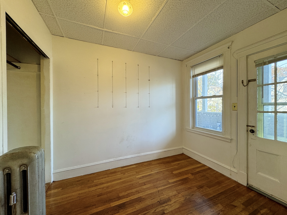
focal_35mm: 14
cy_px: 108
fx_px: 116
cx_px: 144
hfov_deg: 102.1
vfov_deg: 85.7
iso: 160
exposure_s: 1/120
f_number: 2.2
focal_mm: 2.22
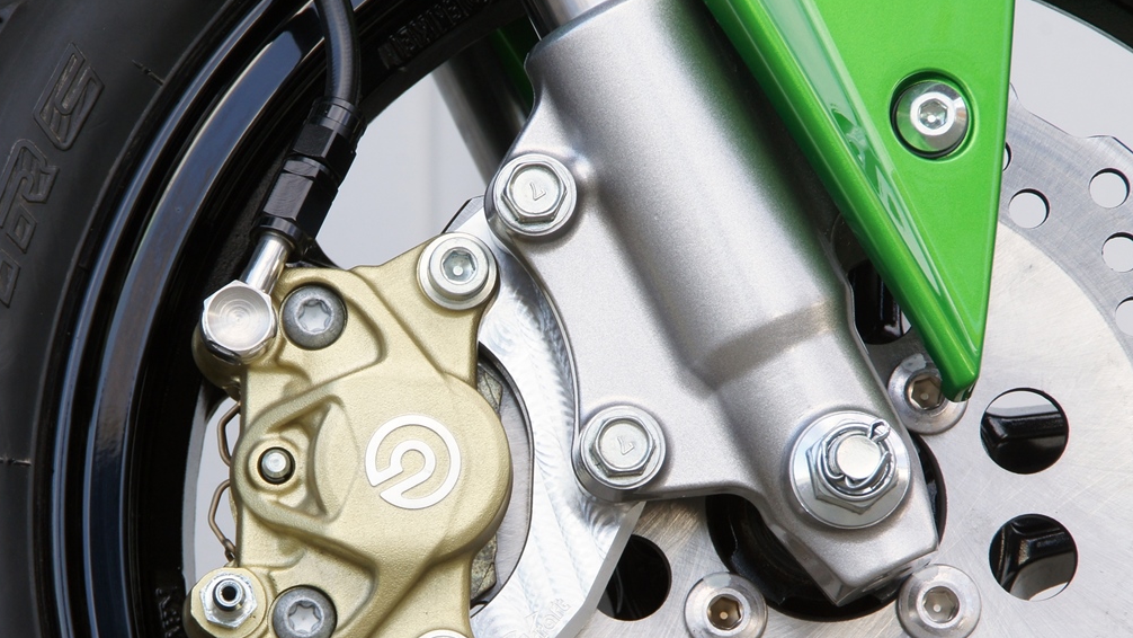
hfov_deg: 8.0
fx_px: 8102
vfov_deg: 4.5
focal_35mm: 270
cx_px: 434
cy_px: 475
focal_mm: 135
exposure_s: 1/30
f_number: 14
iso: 200
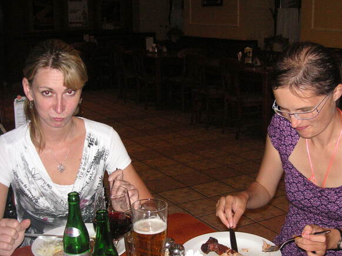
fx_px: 504
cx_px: 188
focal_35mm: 51
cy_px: 142
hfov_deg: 37.5
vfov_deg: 28.5
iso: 160
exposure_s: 1/45
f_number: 2.8
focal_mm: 6.1
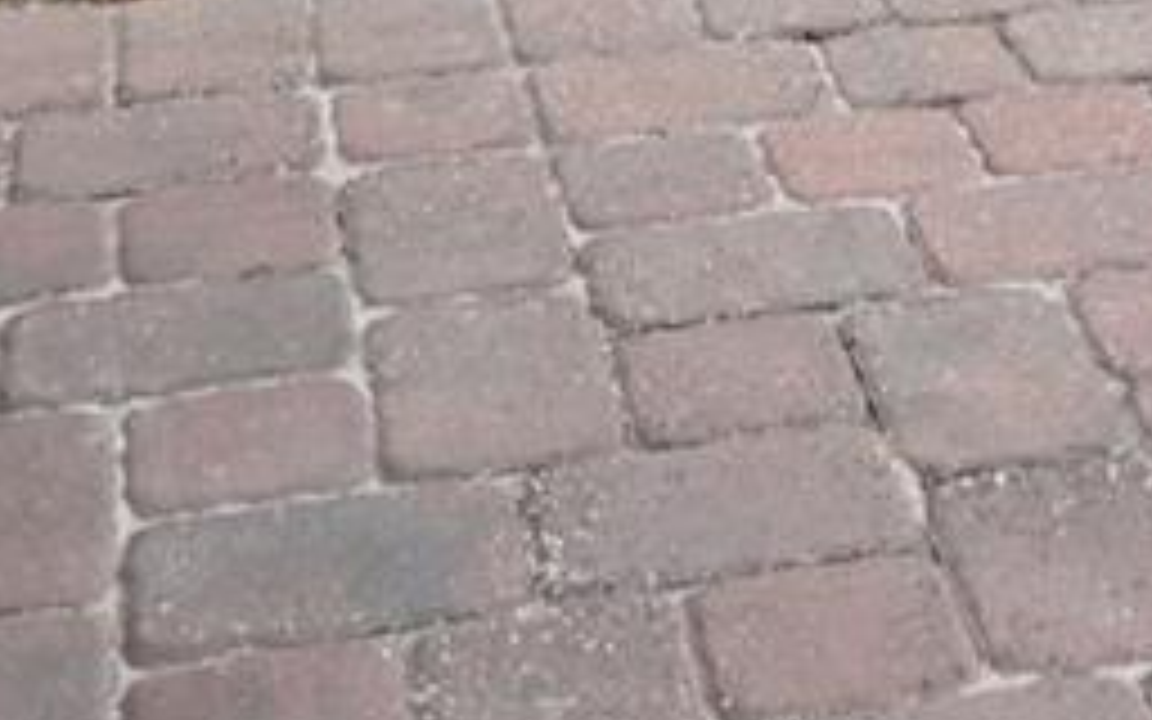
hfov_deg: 19.8
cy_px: -1249
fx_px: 3202
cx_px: 1138
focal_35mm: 102
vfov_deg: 10.3
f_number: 8
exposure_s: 1/100
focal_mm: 16
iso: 100
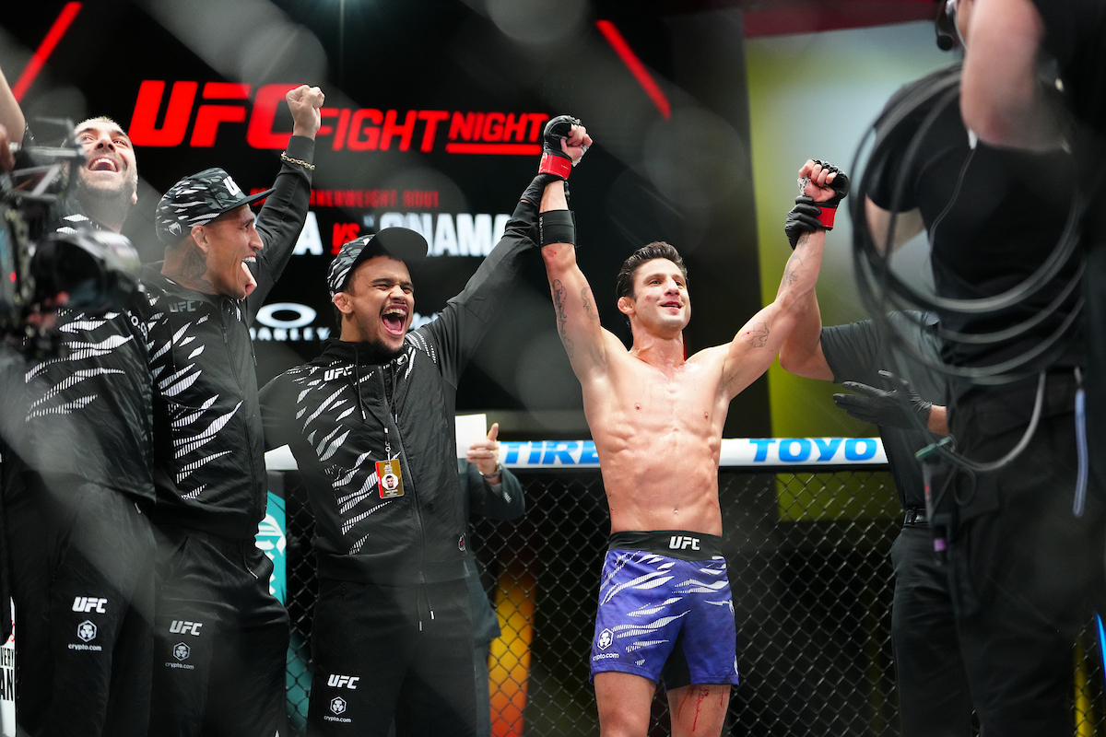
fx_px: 2150
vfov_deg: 19.5
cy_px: 368
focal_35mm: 70
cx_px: 553
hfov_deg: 28.8
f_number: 2.8
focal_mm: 70
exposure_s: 1/640
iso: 4000
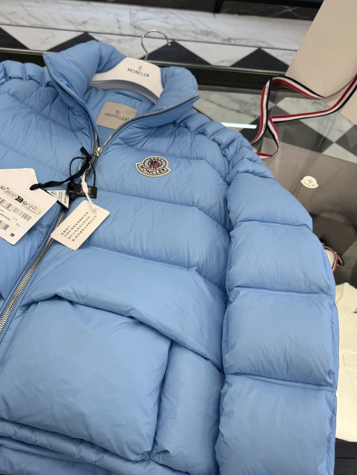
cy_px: 252
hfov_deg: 39.9
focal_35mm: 35
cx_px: 101
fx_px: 481
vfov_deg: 52.6
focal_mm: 6.76
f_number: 1.78
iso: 64
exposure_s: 1/100
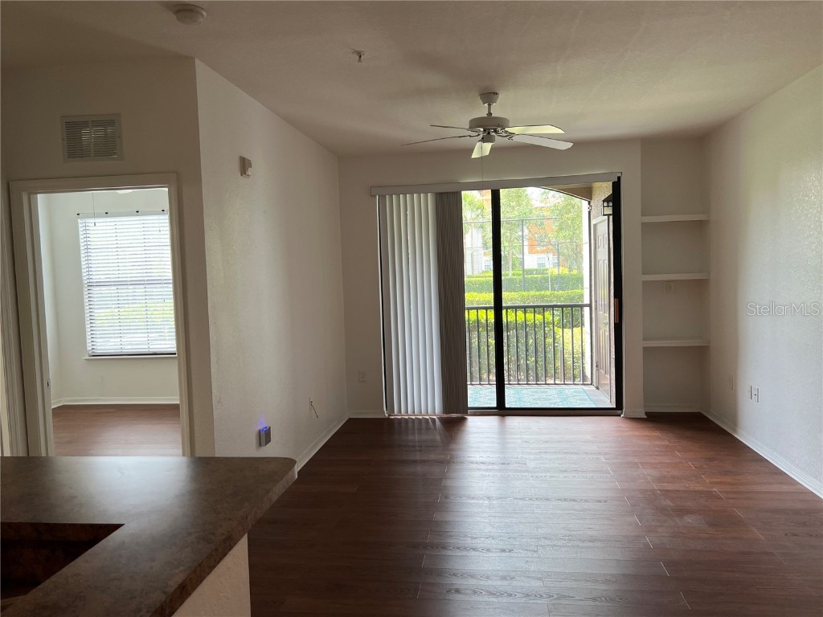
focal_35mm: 26
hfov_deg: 67.3
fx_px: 618
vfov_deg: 53.1
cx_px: 412
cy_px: 308
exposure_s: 1/120
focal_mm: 5.7
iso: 64
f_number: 1.5
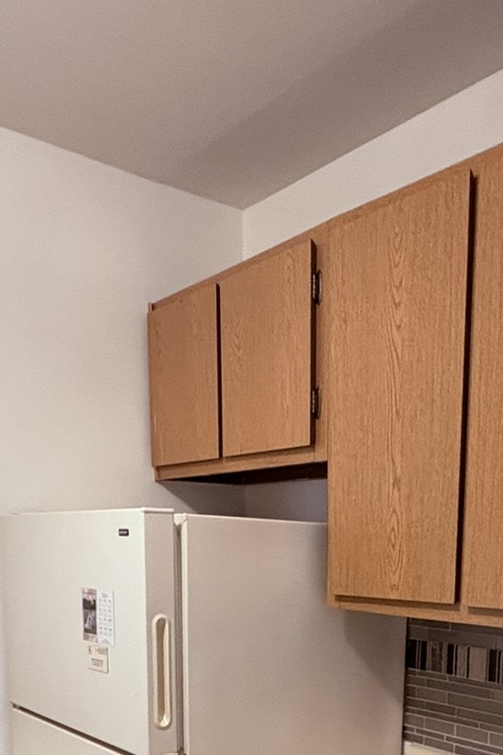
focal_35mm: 37
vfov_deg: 46.0
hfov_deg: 35.5
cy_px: 703
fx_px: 776
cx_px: 347
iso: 500
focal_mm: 2.22
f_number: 2.2
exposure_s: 1/60
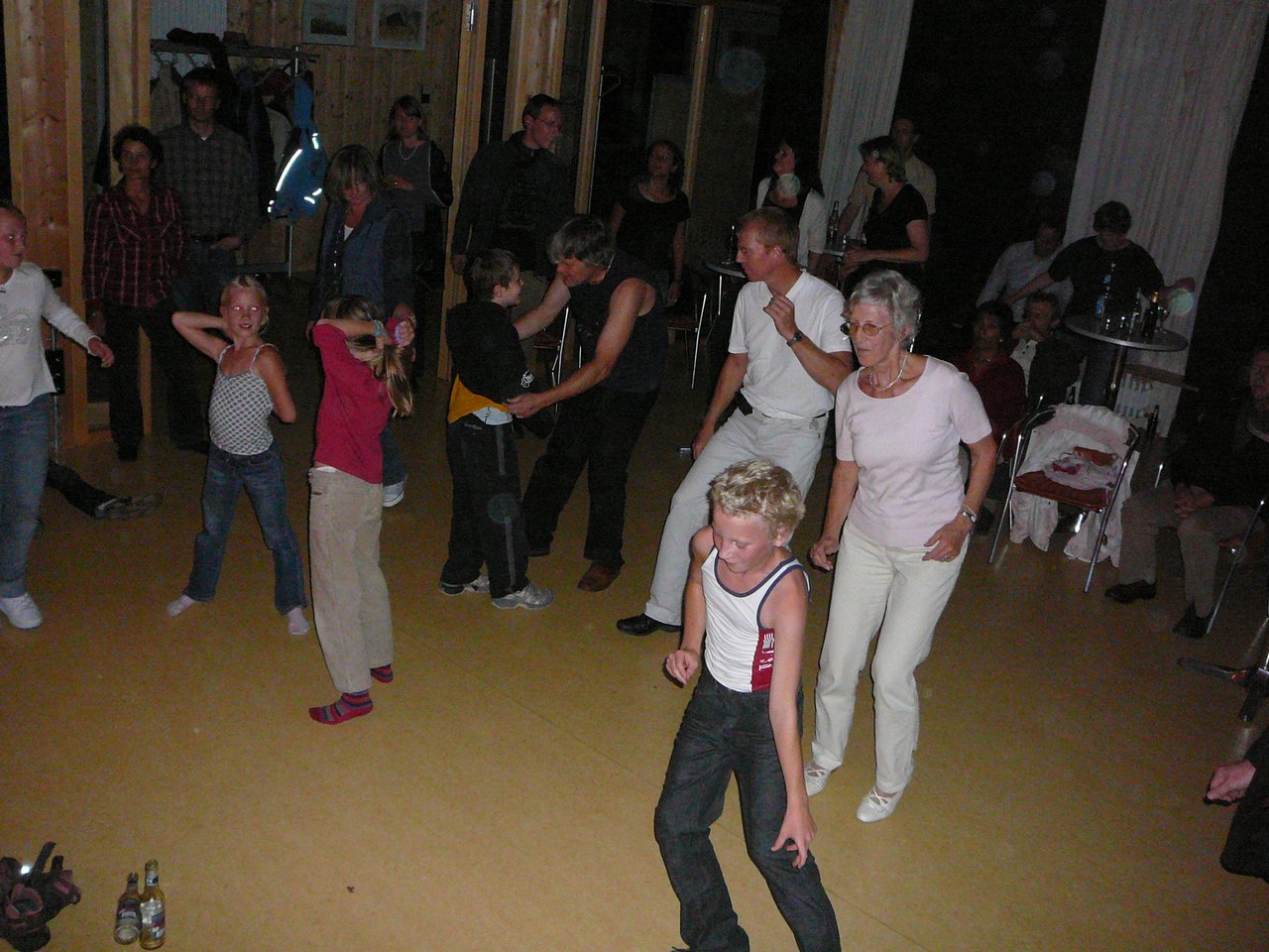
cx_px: 634
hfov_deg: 52.6
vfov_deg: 40.7
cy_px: 476
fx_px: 1283
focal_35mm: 35
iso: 400
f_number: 2.8
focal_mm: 5.2
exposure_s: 1/30
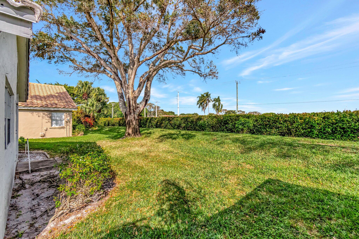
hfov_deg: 100.4
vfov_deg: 77.3
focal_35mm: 15
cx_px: 180
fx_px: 150
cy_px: 120
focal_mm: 10
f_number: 8
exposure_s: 1/4000
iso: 1000
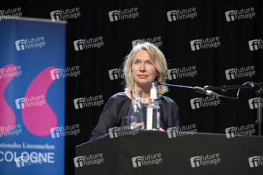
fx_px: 949
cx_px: 132
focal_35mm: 130
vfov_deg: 10.5
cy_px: 88
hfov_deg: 15.8
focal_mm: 130
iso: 1600
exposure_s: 1/320
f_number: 2.8
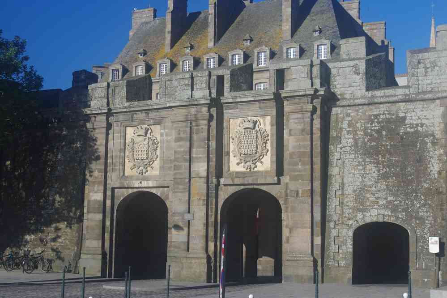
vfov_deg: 25.8
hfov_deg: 37.9
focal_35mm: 52
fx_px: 652
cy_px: 149
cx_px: 224
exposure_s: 1/100
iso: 200
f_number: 11
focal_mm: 35
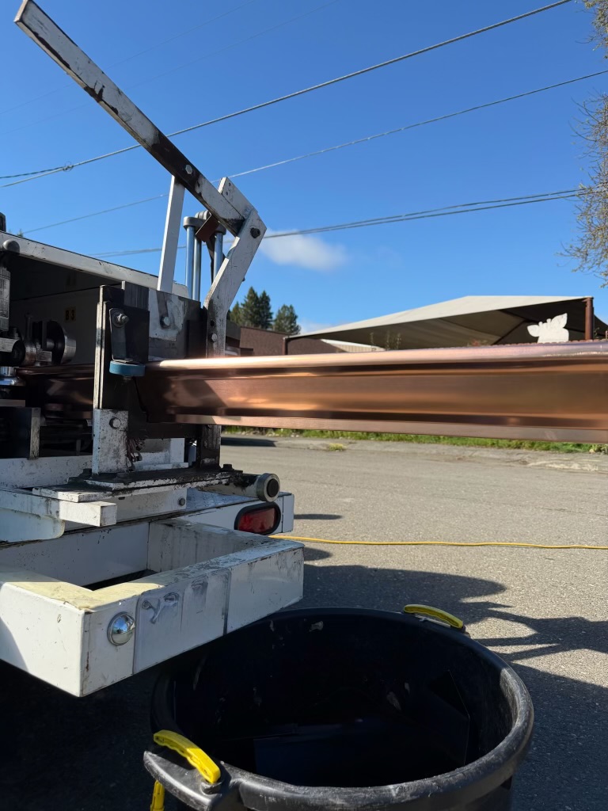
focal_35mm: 24
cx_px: 304
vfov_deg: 71.6
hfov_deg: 56.8
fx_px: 562
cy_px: 406
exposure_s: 1/4167
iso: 100
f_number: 1.78
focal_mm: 6.76
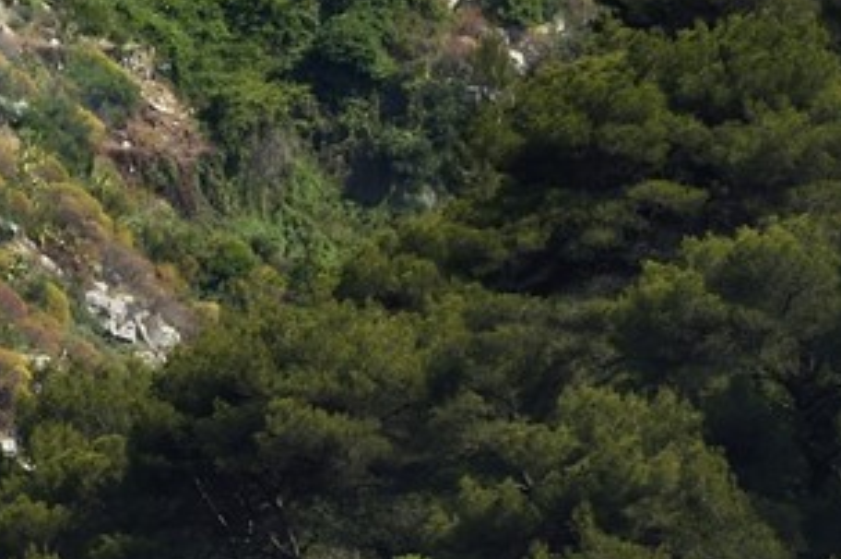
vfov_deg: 1.3
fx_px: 24572
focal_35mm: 1053
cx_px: -1333
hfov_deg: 2.0
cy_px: -208
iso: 200
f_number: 8
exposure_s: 1/500
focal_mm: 200
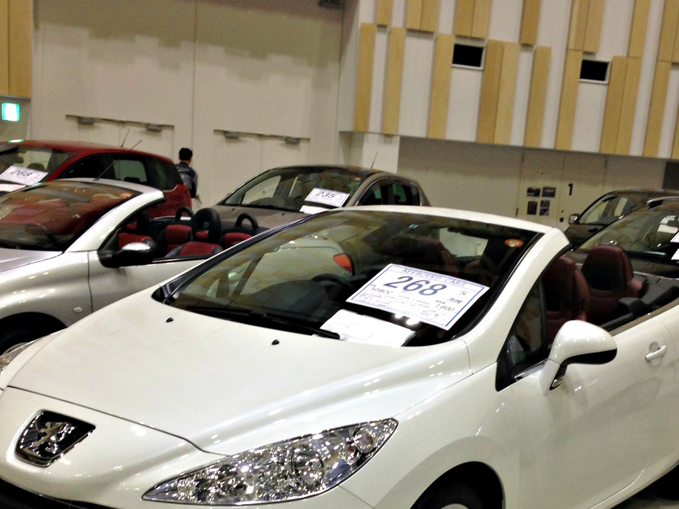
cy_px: 408
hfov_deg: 36.2
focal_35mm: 53
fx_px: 1040
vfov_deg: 27.0
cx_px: 368
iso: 64
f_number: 2.4
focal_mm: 4.12
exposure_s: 1/20
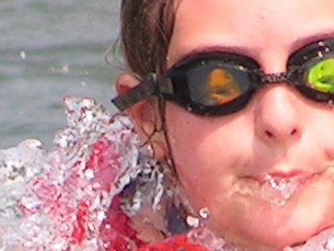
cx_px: 257
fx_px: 27307
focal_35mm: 2829
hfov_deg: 0.7
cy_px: 279
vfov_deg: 0.5
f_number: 3.7
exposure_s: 1/640
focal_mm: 63
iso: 50
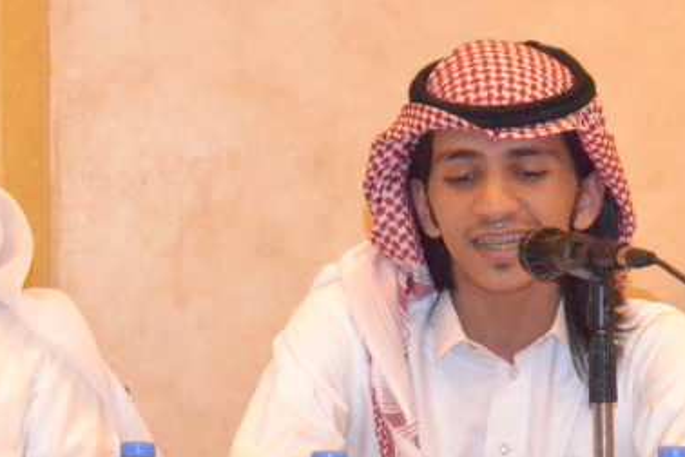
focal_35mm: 203
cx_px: 444
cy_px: 413
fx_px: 3862
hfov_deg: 10.1
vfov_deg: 6.8
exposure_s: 1/125
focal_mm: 50
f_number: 10
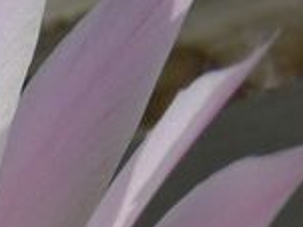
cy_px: 591
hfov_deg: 7.9
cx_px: -349
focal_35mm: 238
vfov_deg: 5.9
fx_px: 2082
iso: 80
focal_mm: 7.4
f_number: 5.6
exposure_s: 1/400
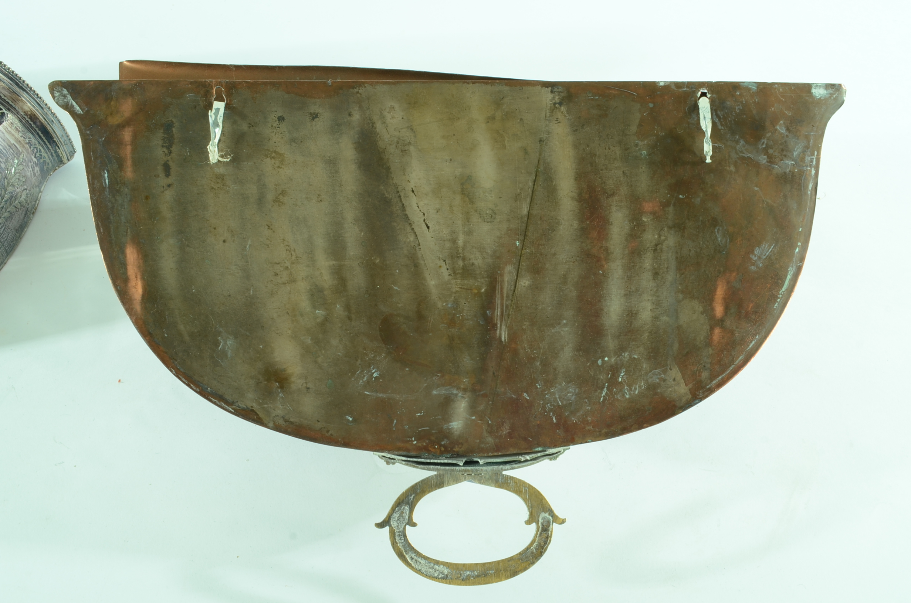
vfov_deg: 36.7
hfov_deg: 53.2
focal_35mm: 36
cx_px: 456
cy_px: 302
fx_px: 909
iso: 200
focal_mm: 24
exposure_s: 1/100
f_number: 11
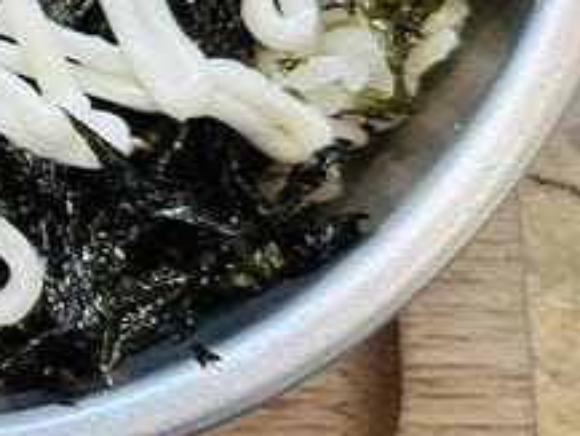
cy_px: -262
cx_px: -935
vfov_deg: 5.5
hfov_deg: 6.9
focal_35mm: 265
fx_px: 4443
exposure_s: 1/60
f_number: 1.78
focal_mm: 6.86
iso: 100
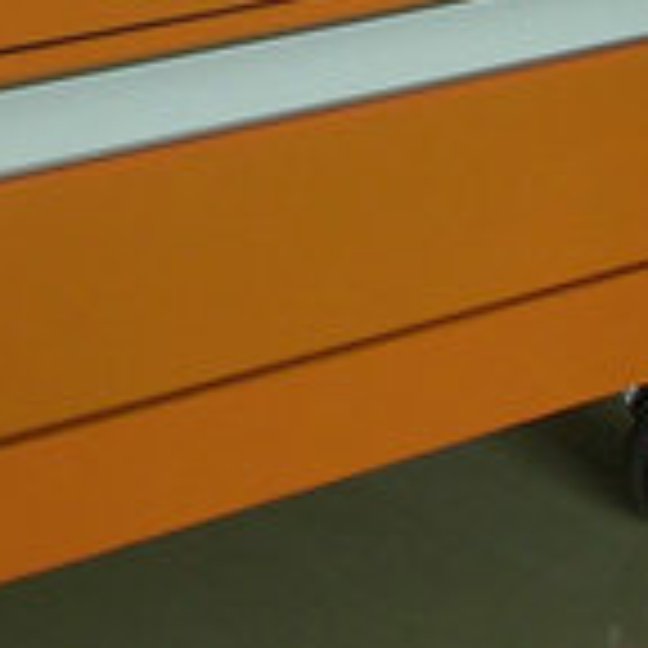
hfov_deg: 12.7
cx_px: 81
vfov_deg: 12.5
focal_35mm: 136
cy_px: -144
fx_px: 2880
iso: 100
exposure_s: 1/35
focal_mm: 5.8
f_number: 2.9
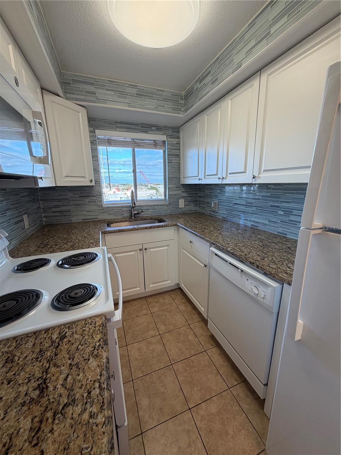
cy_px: 228
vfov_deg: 102.1
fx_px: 184
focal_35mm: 14
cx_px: 170
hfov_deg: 85.7
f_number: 2.2
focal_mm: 2.22
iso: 100
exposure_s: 1/120
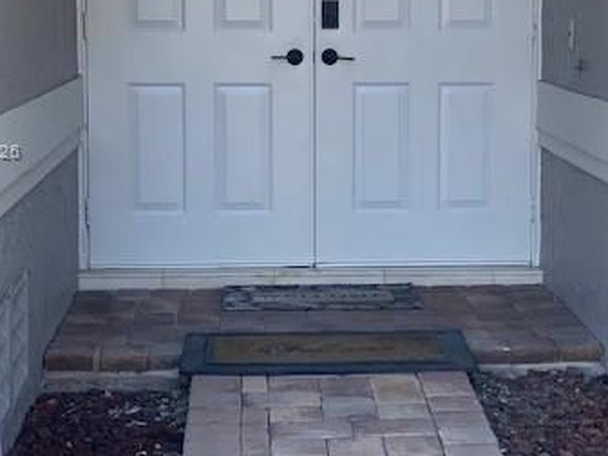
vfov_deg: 14.9
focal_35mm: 99
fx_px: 1739
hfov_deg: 19.8
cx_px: 351
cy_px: 152
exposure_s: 1/122
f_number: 2
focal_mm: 6
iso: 20
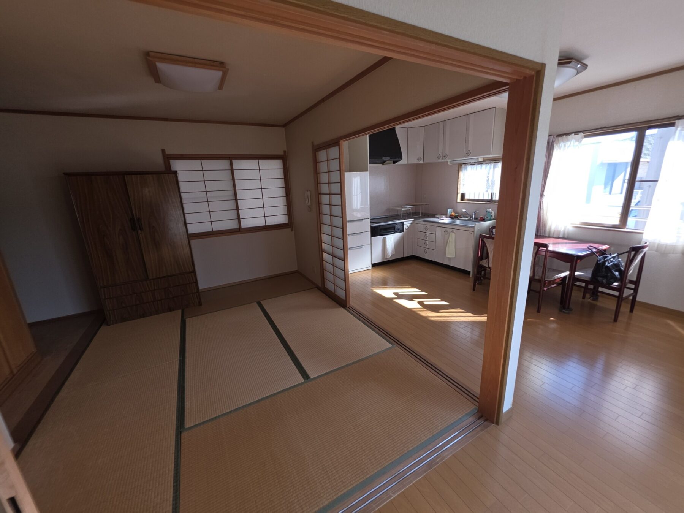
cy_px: 256
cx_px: 342
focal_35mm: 13
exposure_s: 1/60
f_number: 1.9
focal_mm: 2.2
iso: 20
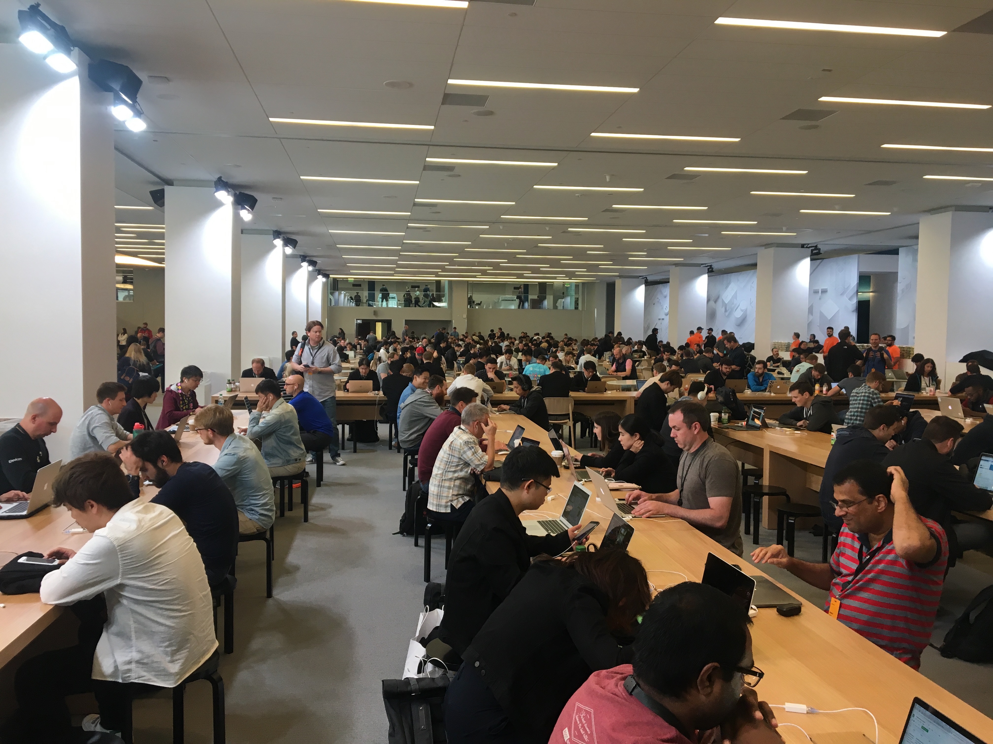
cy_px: 372
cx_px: 496
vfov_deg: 48.2
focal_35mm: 29
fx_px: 832
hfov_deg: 61.7
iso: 25
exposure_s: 1/30
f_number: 2.2
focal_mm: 4.15
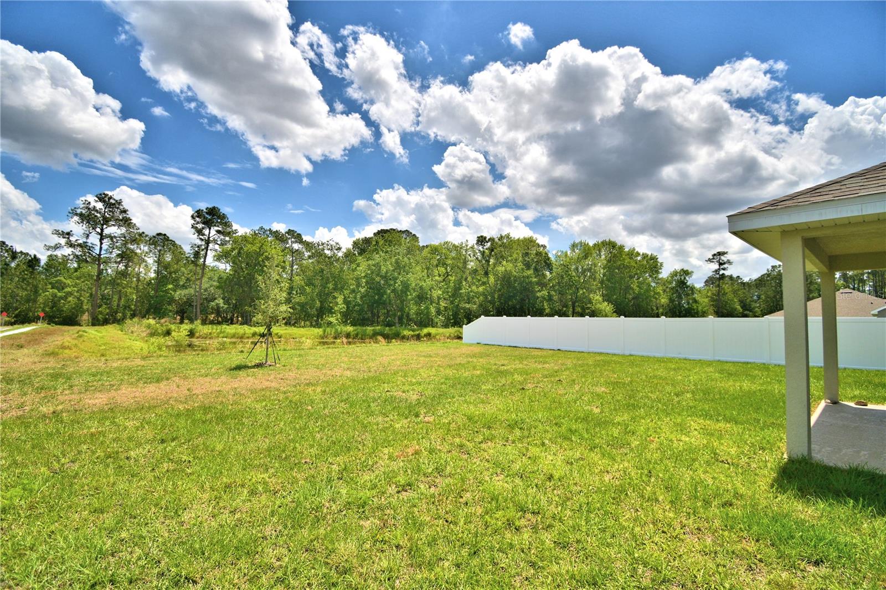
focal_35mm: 15
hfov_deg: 100.4
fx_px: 369
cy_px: 295
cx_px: 443
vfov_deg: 77.3
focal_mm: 10
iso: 100
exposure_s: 1/2000
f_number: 4.5
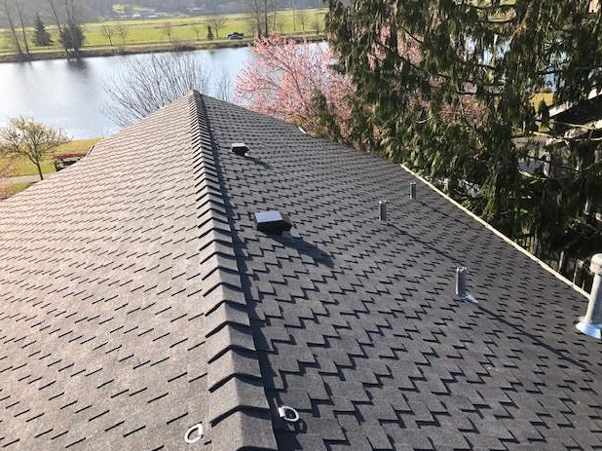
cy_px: 227
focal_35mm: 29
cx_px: 299
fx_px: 504
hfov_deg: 61.7
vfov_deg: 48.2
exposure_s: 1/1080
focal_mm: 3.99
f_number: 1.8
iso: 20
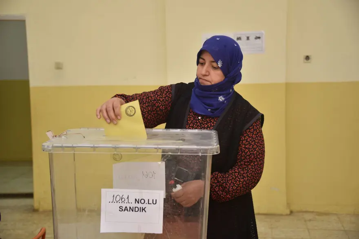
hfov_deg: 32.4
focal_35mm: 62
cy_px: 120
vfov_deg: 21.9
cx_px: 180
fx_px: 618
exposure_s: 1/80
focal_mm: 62
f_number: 4.8
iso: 800
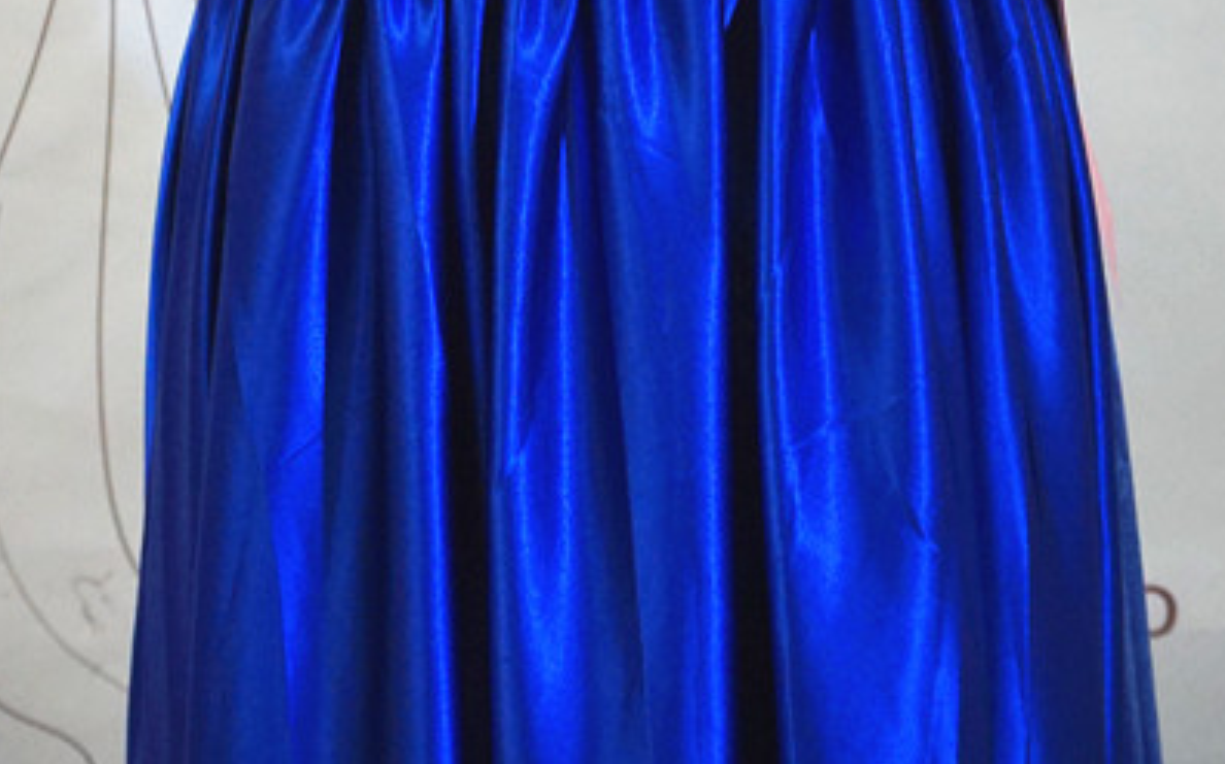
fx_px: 2370
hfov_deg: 29.0
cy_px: -396
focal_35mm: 71
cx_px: 634
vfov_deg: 16.6
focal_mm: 23
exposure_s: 1/80
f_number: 5.6
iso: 1250
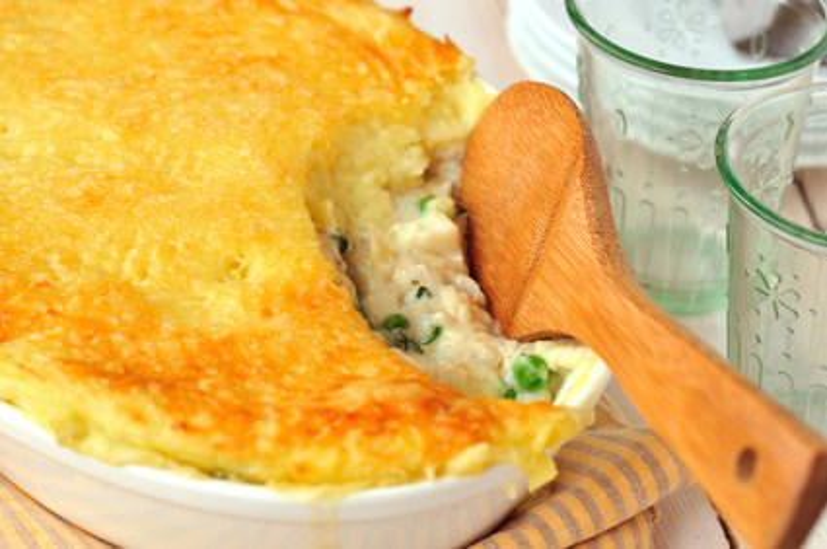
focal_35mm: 75
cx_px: 414
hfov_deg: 27.0
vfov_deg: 18.1
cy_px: 274
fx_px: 1720
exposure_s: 1/8
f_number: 5
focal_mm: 50
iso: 100
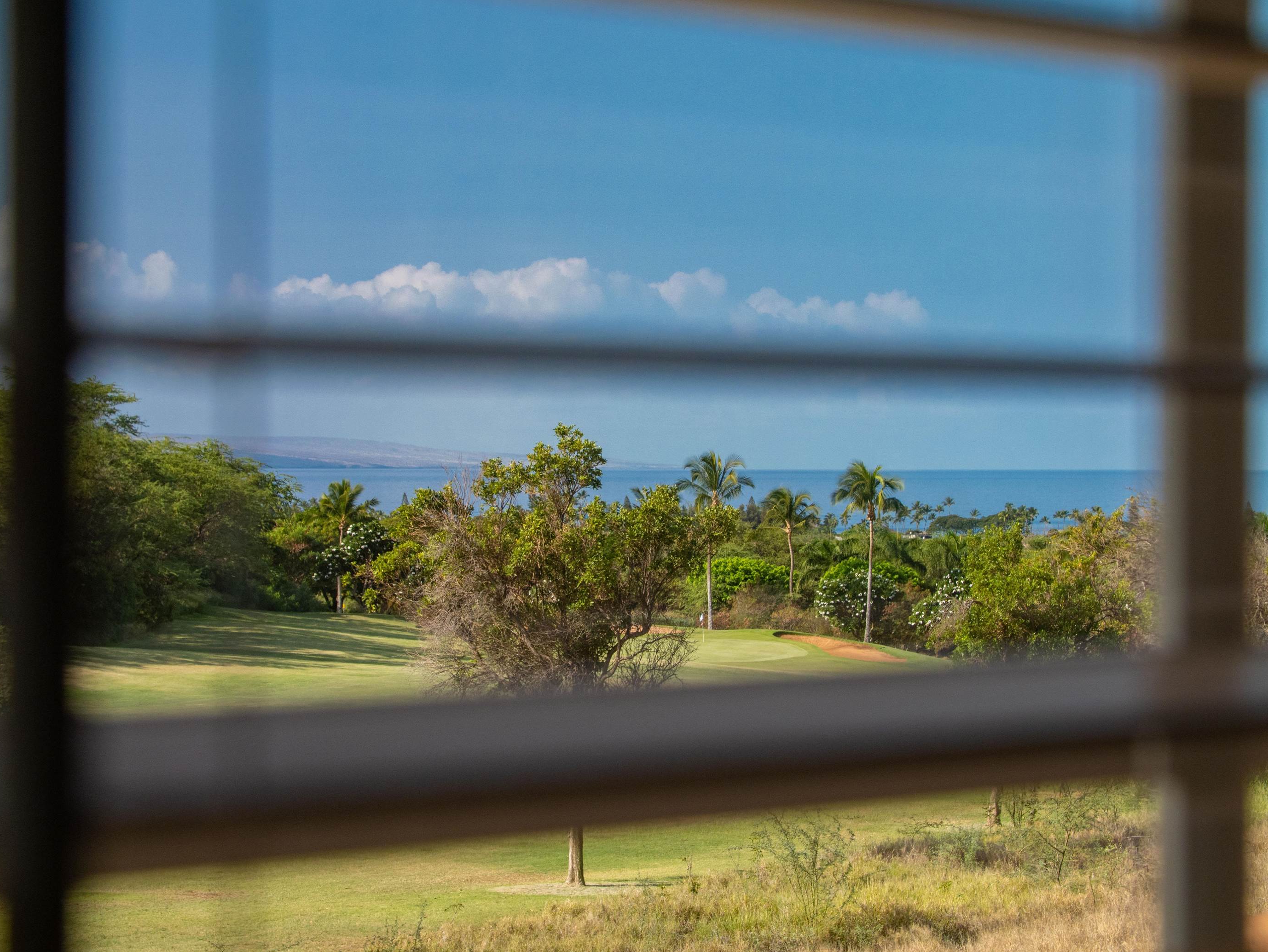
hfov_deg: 20.0
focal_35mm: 98
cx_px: 628
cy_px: 478
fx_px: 3592
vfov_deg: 15.1
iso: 400
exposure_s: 1/250
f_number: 8
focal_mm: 44
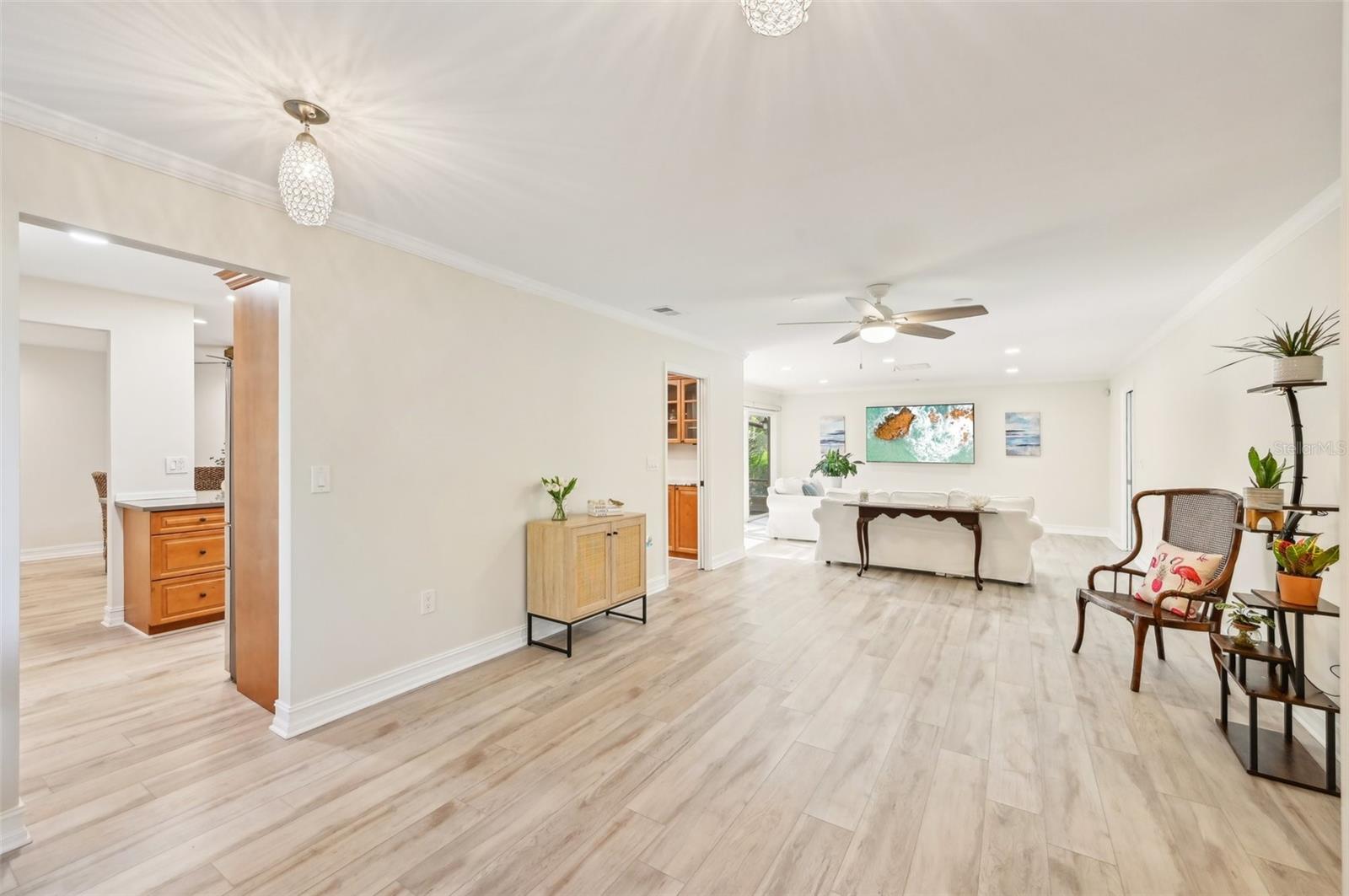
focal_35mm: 14
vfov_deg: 81.1
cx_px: 674
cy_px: 448
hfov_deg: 104.3
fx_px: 524
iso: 400
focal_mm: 14
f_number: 8
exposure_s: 1/25
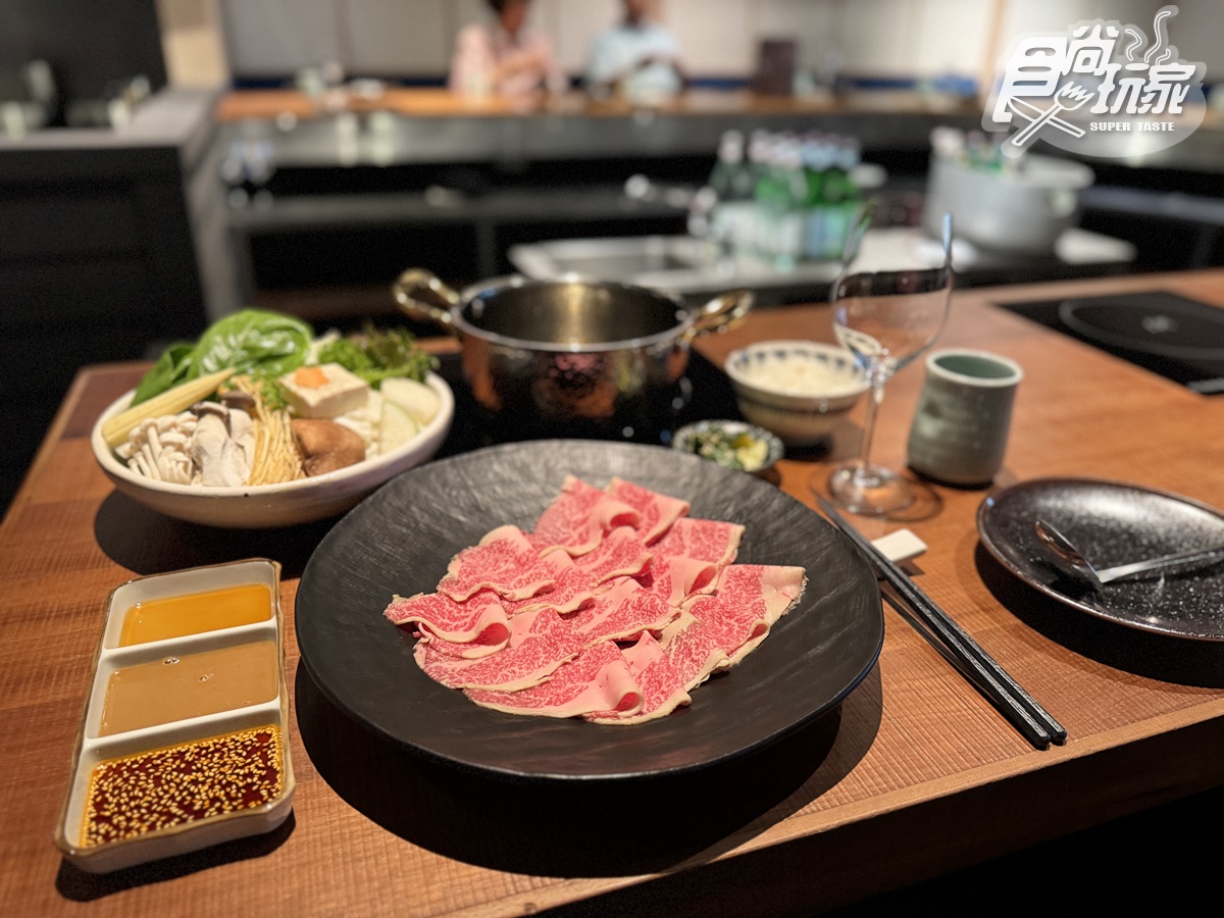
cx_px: 612
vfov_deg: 56.8
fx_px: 849
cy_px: 459
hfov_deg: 71.6
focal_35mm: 24
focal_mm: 6.76
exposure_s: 1/55
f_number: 1.78
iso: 800
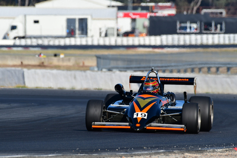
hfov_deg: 2.9
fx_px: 4739
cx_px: 118
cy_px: 79
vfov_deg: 1.9
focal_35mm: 720
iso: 320
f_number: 10
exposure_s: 1/640
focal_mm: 480
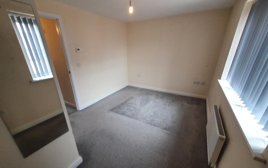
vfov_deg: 78.4
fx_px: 102
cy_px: 92
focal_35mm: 14
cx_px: 134
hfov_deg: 105.3
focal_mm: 1.8
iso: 125
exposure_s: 1/50
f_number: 2.2
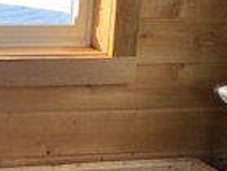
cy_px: -24
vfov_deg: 12.3
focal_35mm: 118
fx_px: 774
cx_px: -114
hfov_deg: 15.4
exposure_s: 1/121
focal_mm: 4.25
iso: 40
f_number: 1.8
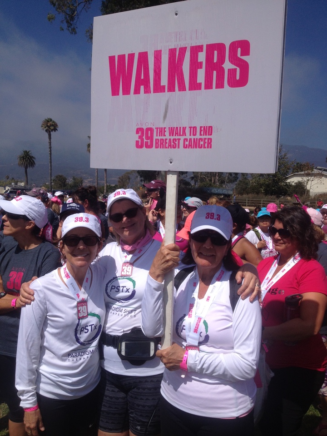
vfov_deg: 52.6
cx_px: 164
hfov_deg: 40.7
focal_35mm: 35
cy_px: 218
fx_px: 441
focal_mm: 4.28
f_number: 2.4
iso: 50
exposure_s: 1/4255
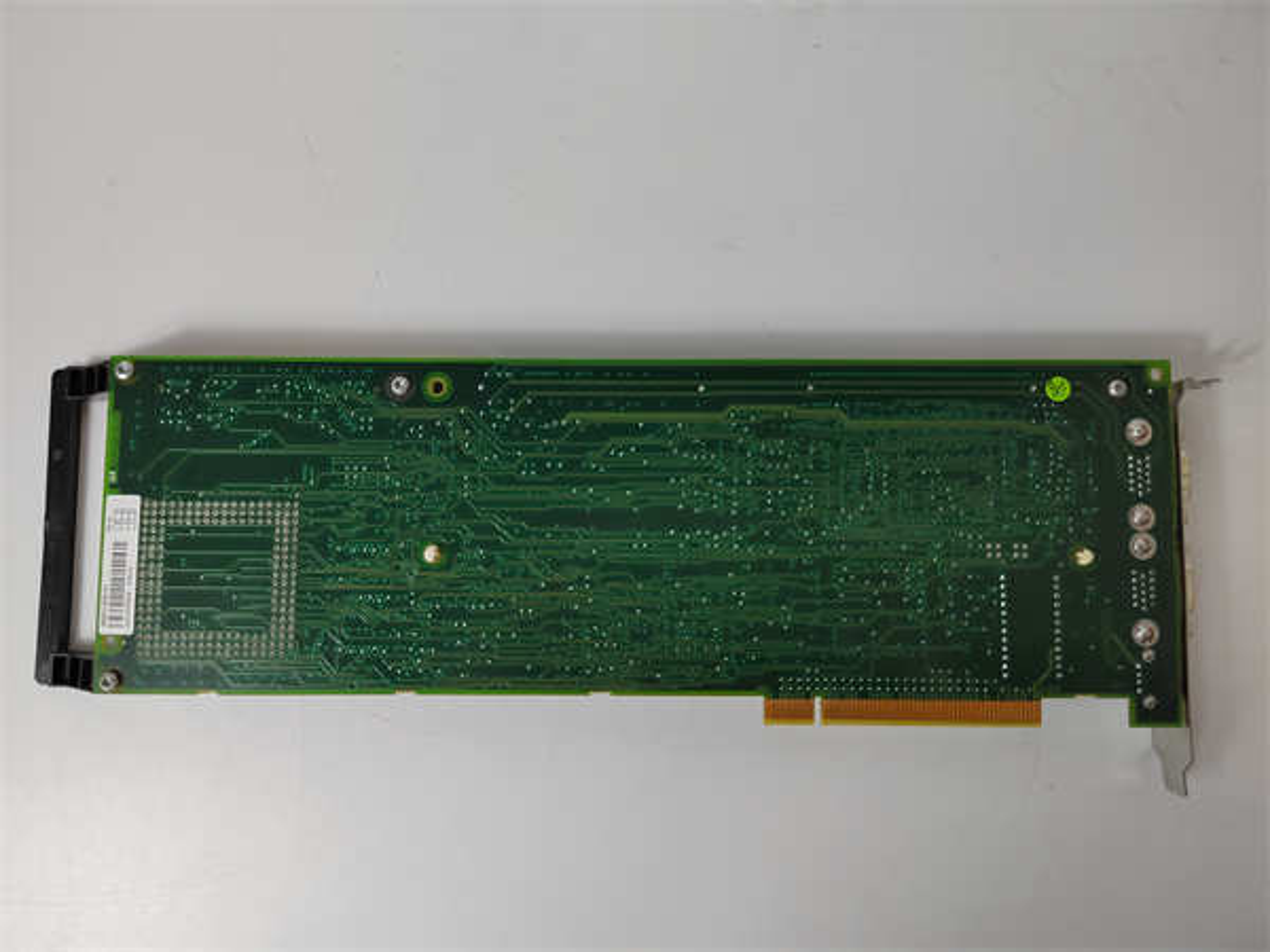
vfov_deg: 58.9
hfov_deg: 73.9
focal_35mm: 23
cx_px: 635
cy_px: 476
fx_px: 844
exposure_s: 1/100
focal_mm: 5.52
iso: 328
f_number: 1.9
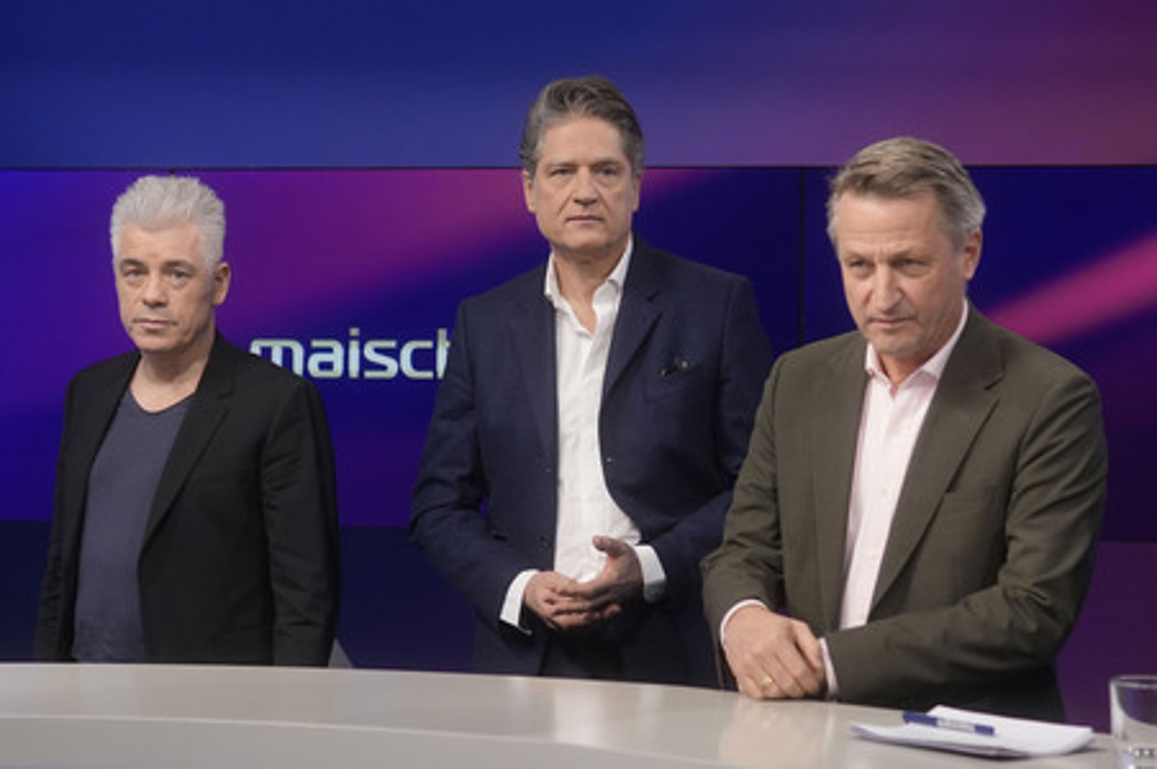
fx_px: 1445
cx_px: 578
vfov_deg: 29.8
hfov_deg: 43.6
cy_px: 384
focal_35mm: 45
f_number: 2.2
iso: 640
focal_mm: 30
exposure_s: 1/250
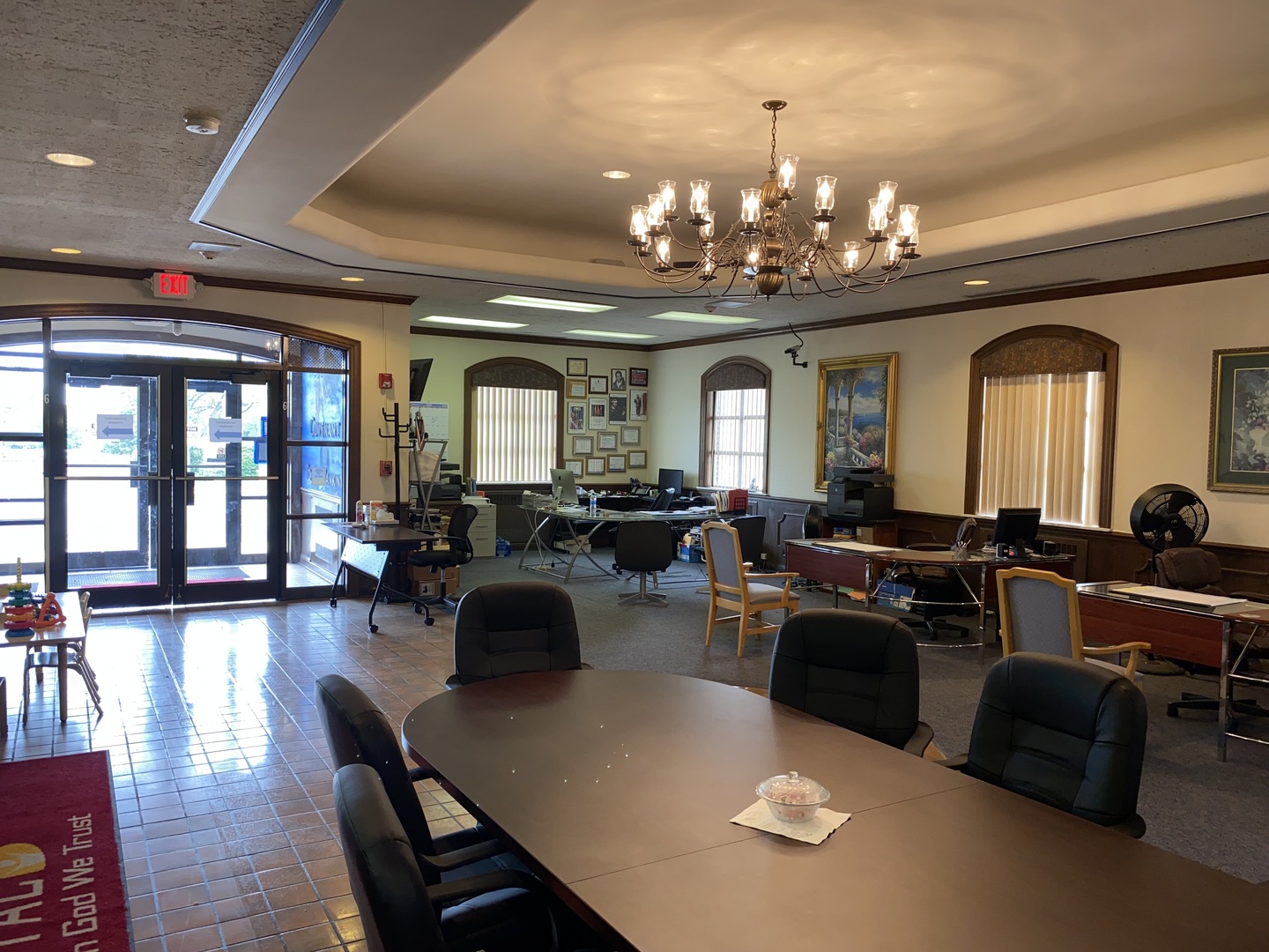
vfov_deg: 53.1
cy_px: 476
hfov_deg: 67.3
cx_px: 634
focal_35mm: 26
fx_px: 953
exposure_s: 1/38
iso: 32
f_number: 1.8
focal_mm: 4.25
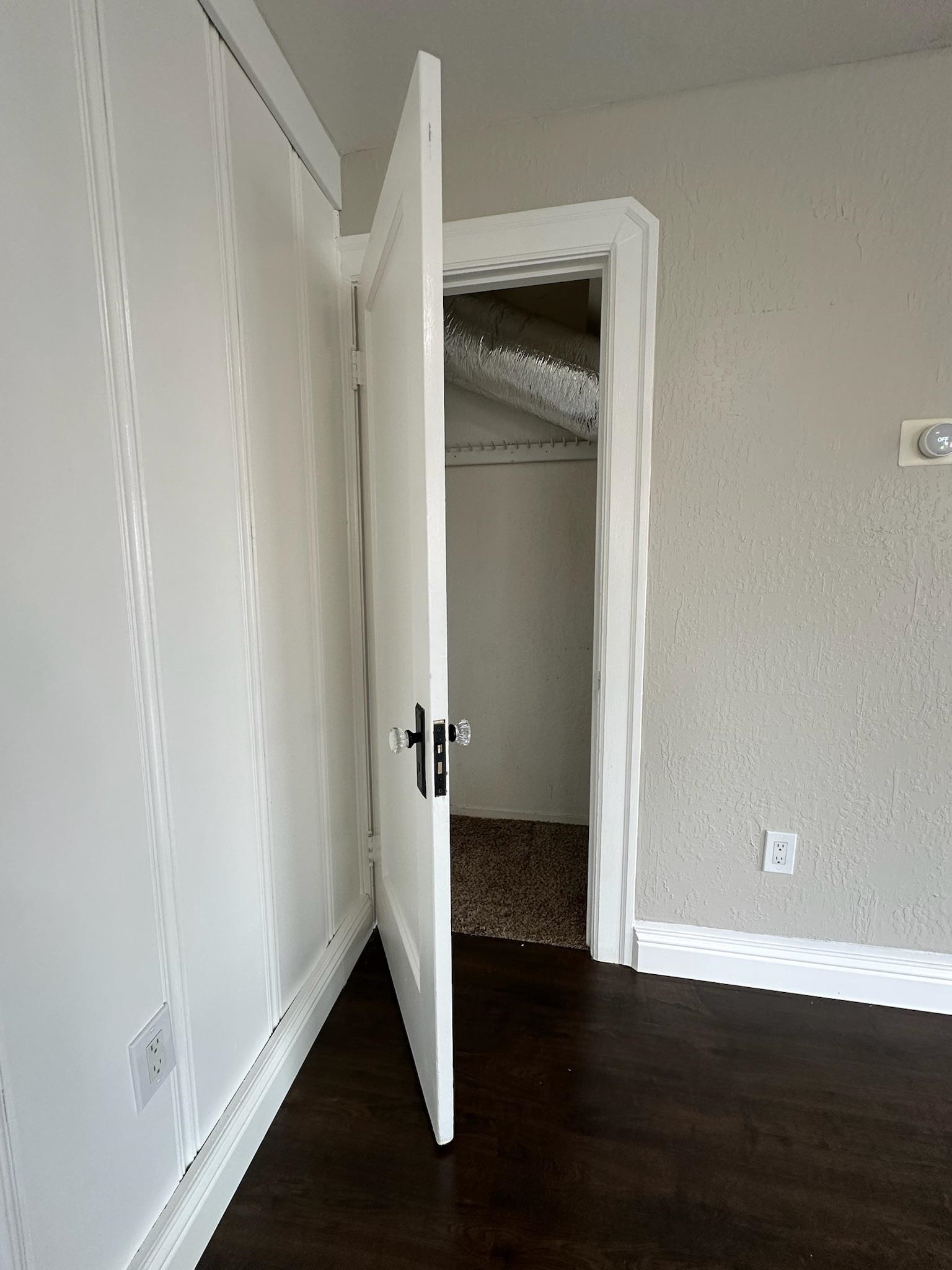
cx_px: 476
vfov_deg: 102.1
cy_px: 635
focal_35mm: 14
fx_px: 513
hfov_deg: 85.7
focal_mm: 2.22
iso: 160
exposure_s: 1/120
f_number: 2.2
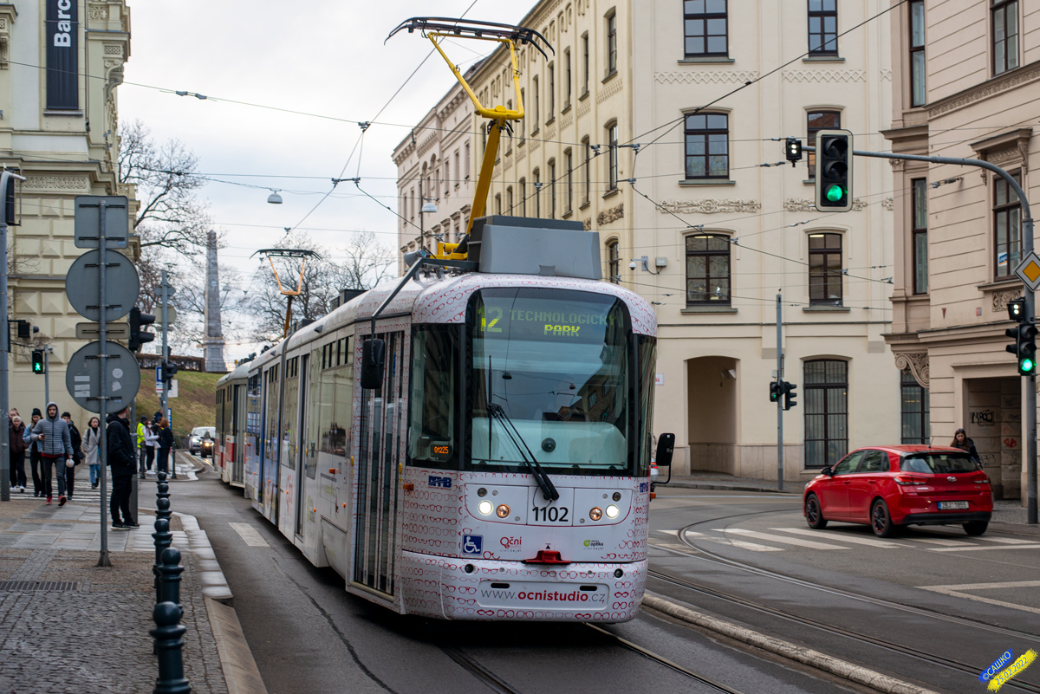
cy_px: 347
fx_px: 1445
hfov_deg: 39.6
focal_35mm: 50
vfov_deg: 27.0
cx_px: 520
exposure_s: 1/250
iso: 400
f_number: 4.5
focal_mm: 50
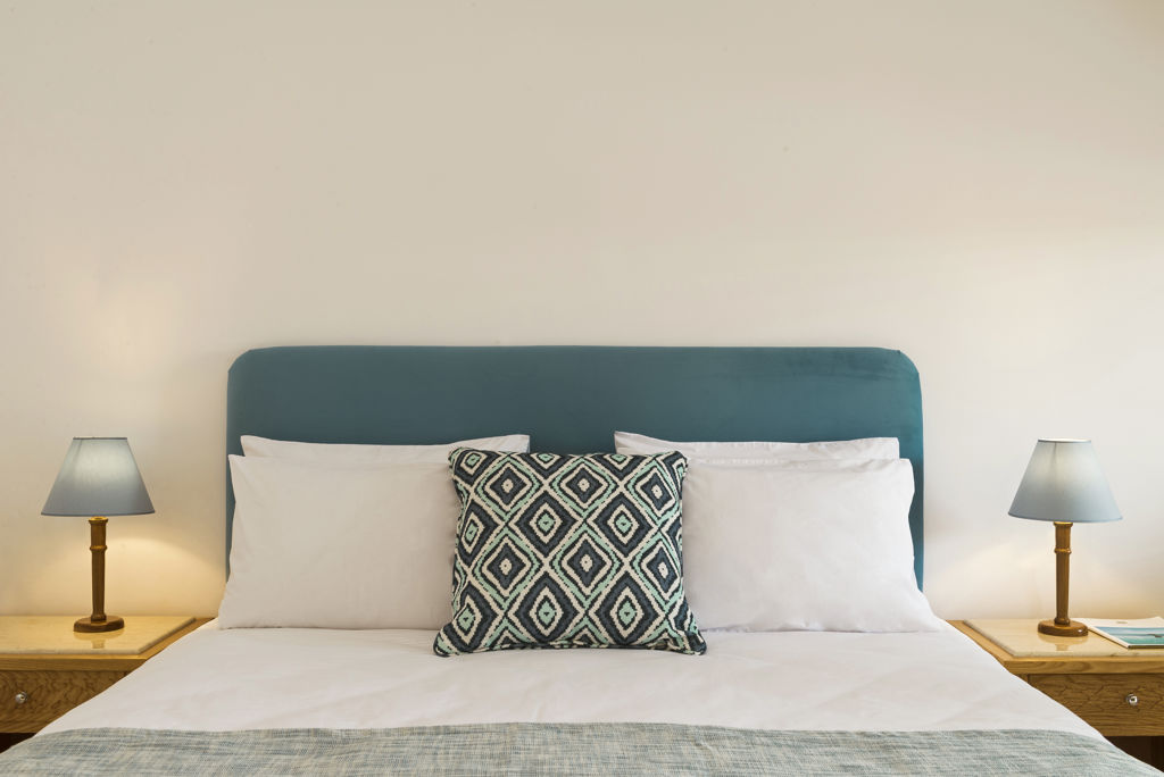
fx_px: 1165
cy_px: 388
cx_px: 582
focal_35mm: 36
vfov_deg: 36.9
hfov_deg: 53.1
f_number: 18
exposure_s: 1/2
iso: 200
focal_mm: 36
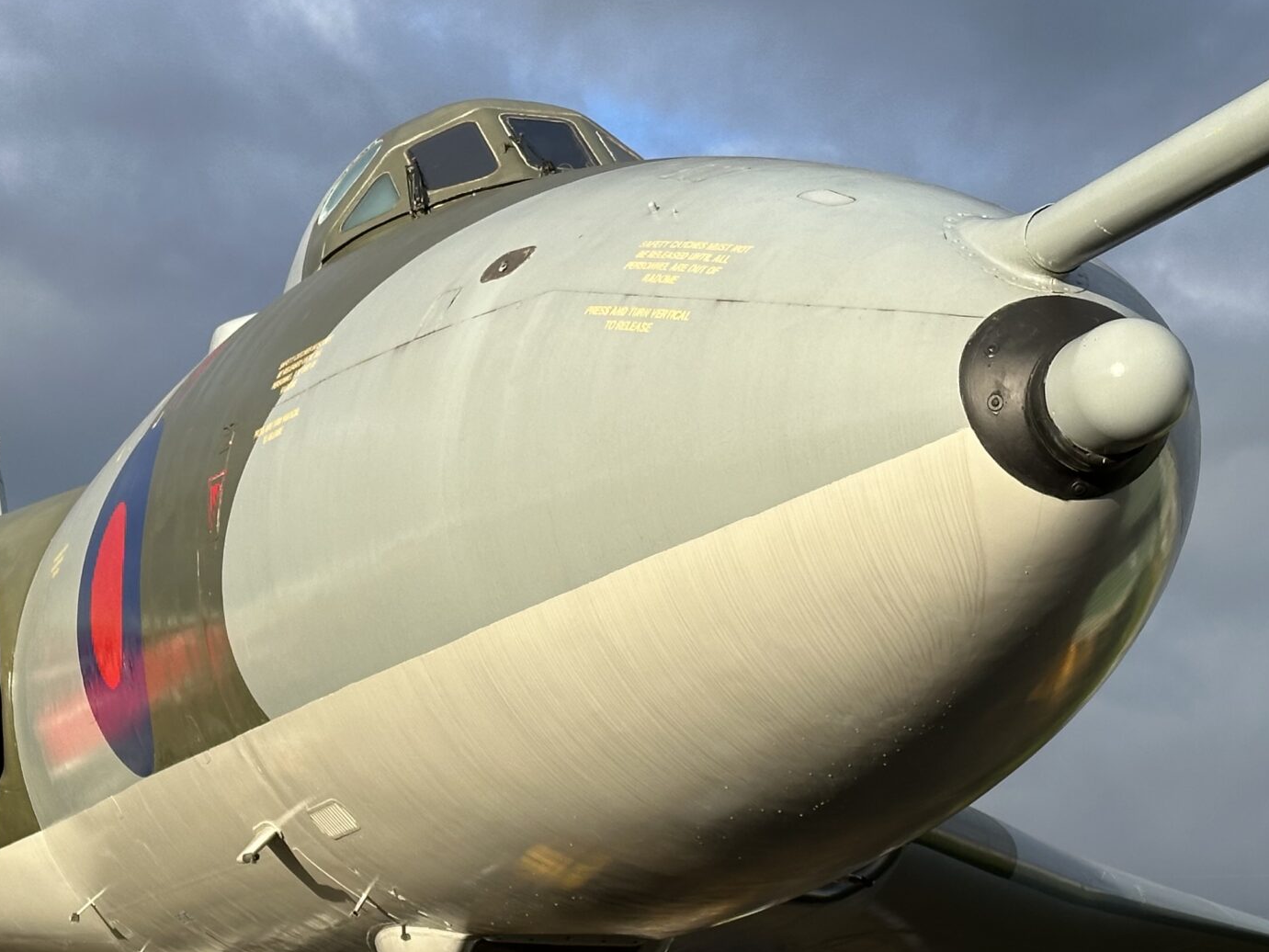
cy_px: 623
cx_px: 523
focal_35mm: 89
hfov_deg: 22.0
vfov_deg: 16.6
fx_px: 3263
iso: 64
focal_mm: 6.86
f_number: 1.78
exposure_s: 1/2160
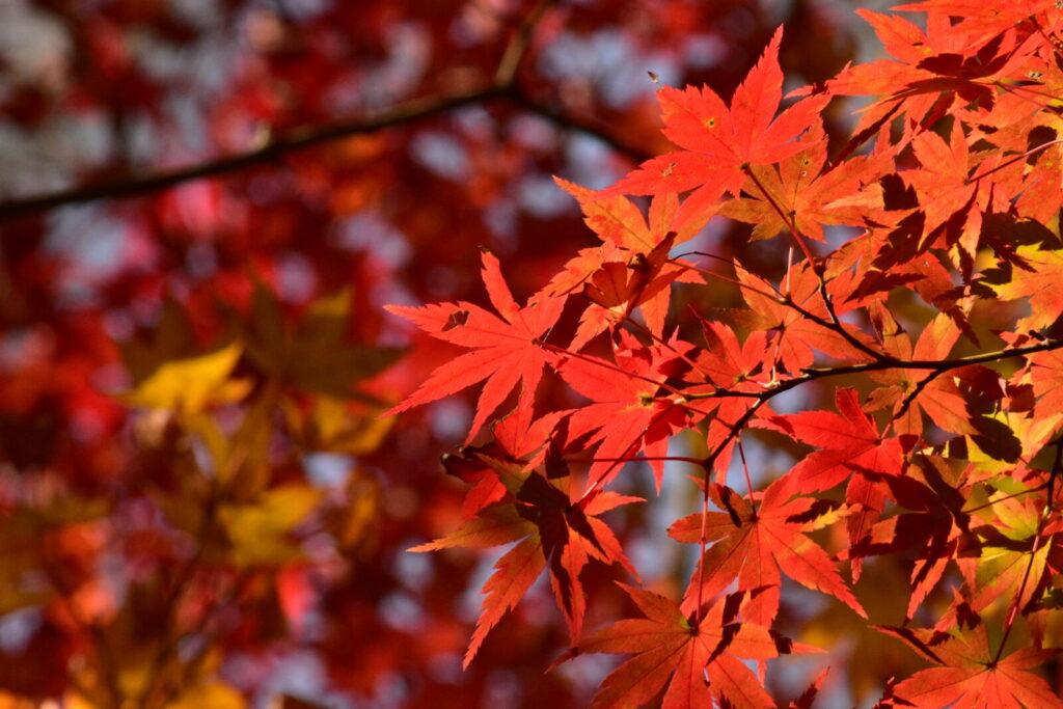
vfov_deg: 3.1
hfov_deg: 4.6
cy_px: 354
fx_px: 13288
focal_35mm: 450
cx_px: 532
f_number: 19
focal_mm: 300
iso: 800
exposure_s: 1/750
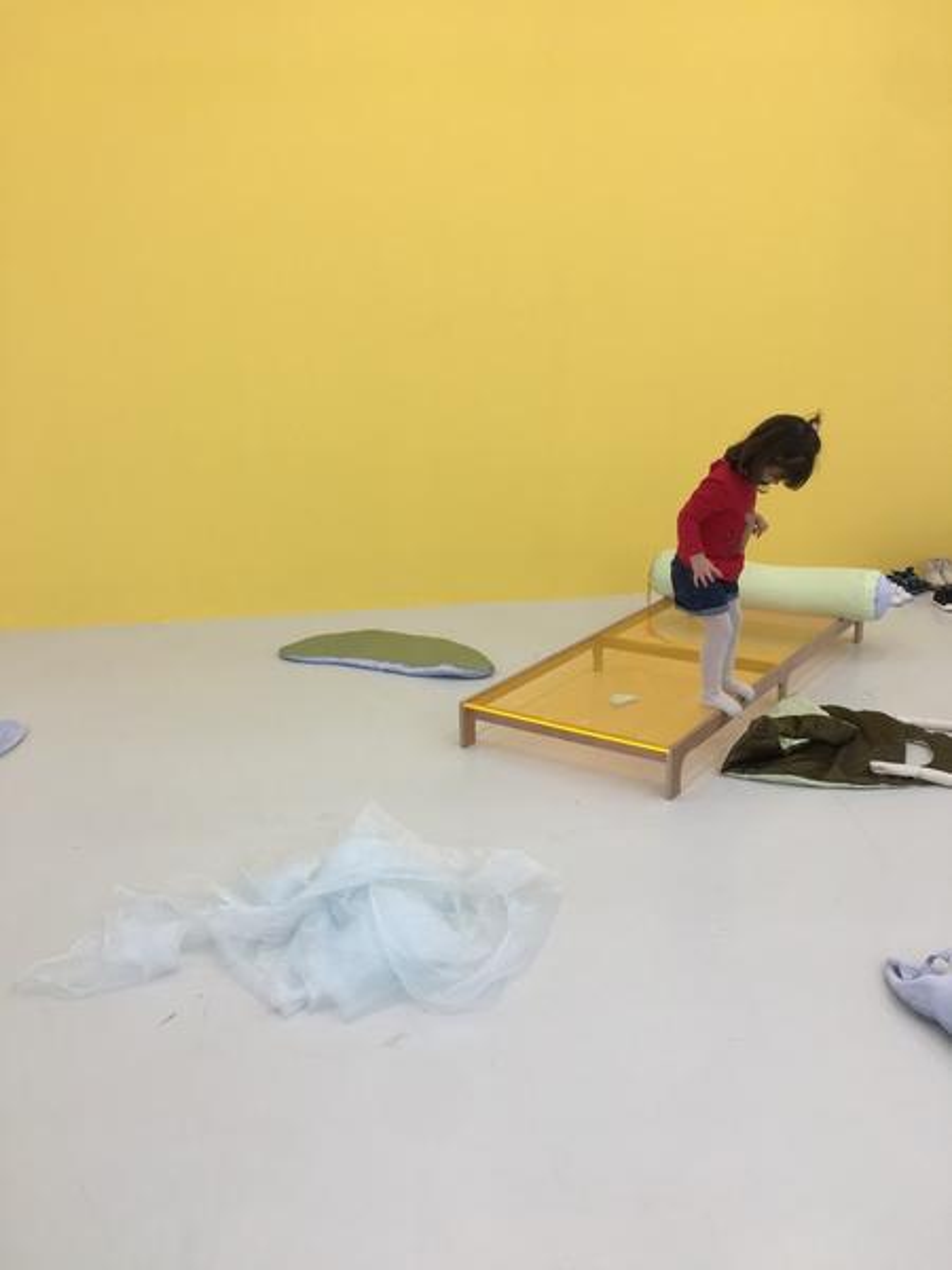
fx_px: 1063
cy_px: 635
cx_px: 476
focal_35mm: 29
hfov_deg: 48.2
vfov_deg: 61.7
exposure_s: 1/100
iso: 40
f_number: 2.2
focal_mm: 4.15
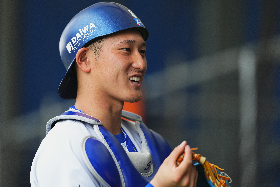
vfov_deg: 4.6
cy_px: 94
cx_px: 140
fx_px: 2333
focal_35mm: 300
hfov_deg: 6.9
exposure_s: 1/1000
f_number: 2.8
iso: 1250
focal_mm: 300
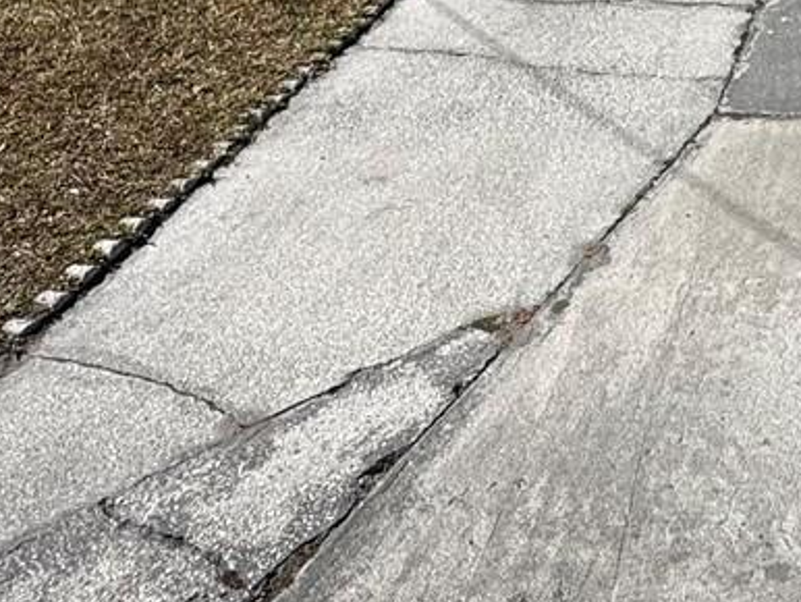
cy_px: -170
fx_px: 1343
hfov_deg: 32.0
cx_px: 683
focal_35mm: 58
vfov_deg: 22.7
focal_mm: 2.22
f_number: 2.2
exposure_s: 1/2415
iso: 50
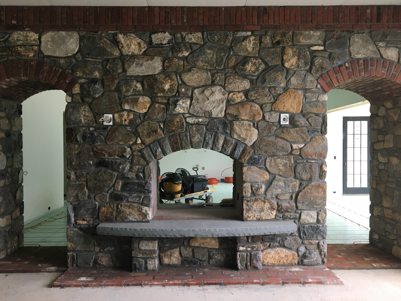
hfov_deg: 61.7
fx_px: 336
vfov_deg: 48.2
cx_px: 200
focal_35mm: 29
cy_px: 150
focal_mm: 4.15
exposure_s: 1/30
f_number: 2.2
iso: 40
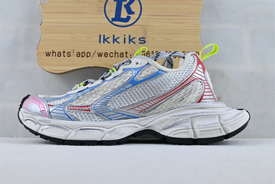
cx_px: 138
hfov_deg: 43.0
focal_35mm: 46
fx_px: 349
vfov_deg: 29.4
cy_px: 92
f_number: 4.8
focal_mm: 30.5
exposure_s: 1/60
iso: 100
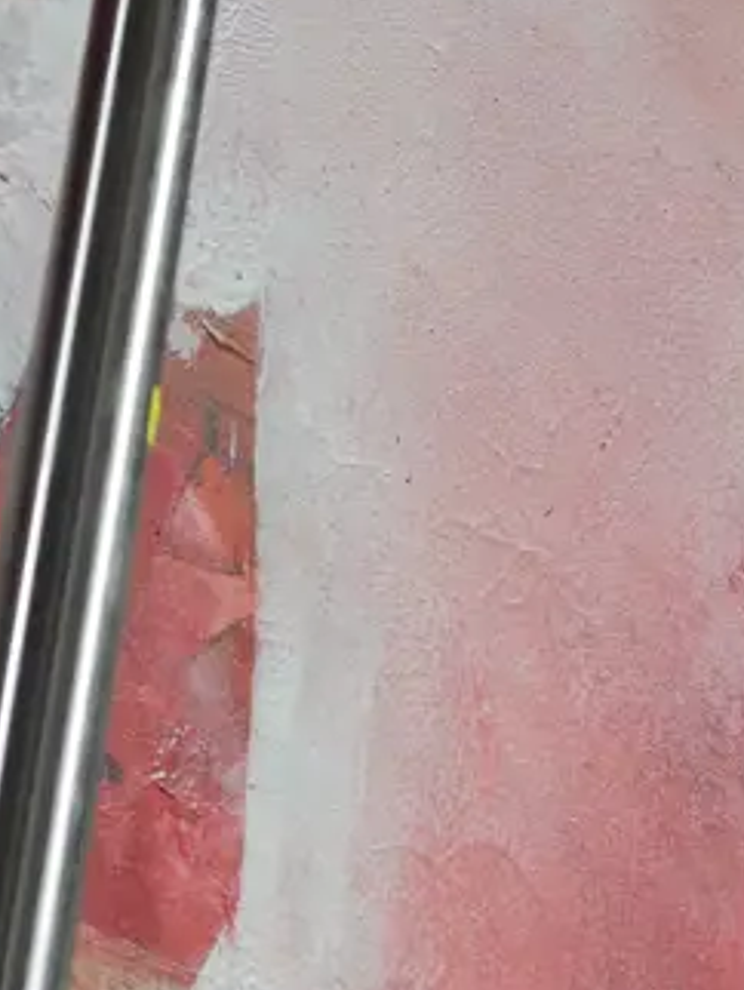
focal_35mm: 159
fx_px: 4550
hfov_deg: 9.3
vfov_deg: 11.9
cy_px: -452
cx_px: 321
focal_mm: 25
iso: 640
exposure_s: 1/60
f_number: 5.6
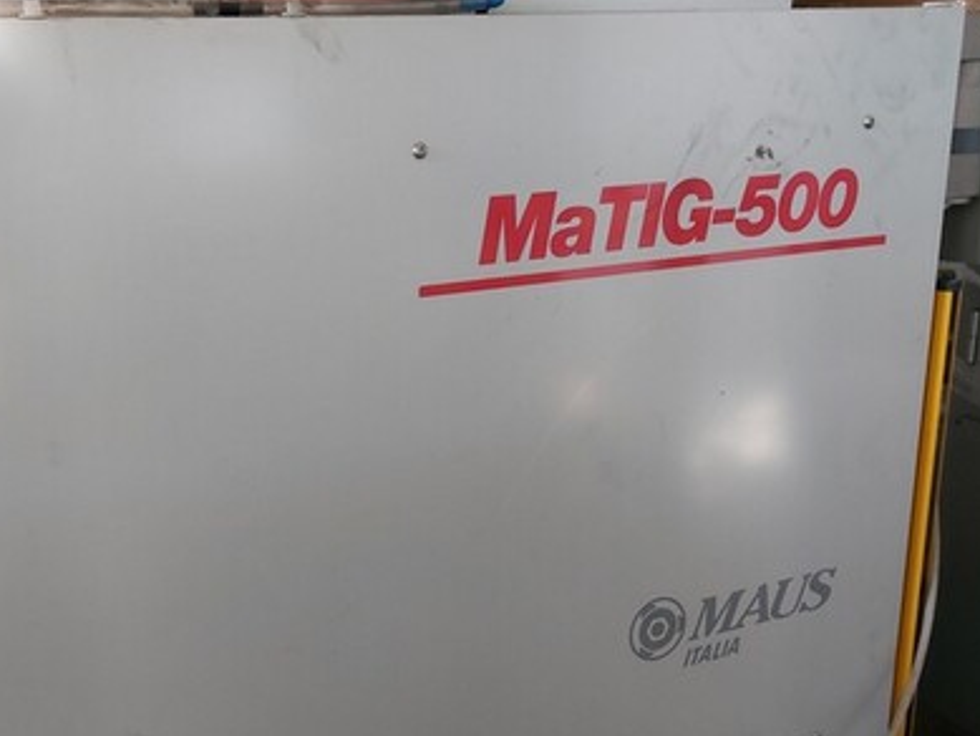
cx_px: 360
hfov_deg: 49.6
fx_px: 1048
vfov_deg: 38.4
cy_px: 464
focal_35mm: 37
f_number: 1.8
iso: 250
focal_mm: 5.23
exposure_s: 1/100
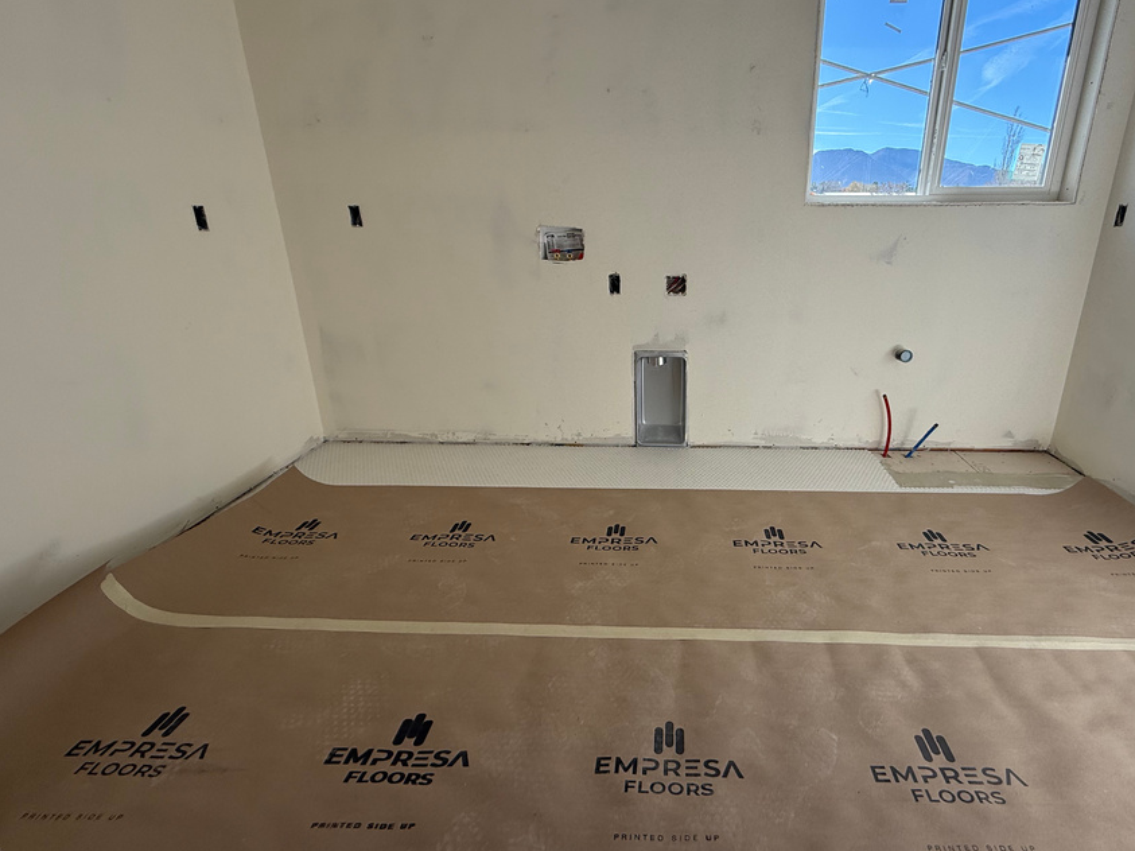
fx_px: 557
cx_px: 662
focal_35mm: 17
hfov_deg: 90.2
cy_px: 401
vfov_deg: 74.6
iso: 64
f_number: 2.2
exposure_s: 1/214
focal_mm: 2.22
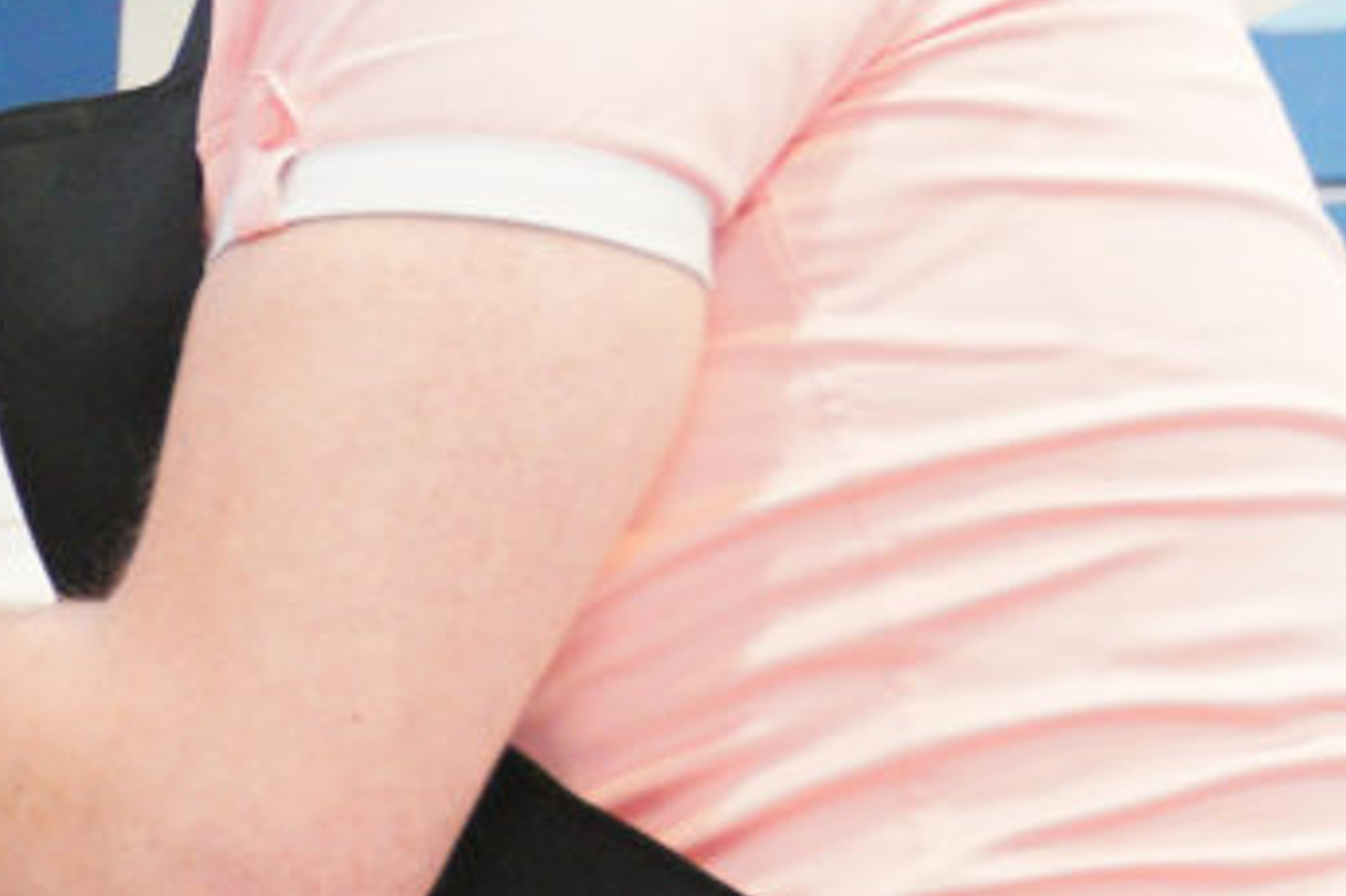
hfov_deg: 12.6
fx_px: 5344
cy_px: 634
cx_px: -1338
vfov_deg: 9.6
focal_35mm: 143
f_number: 2.8
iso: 6400
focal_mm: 32
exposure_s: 1/320
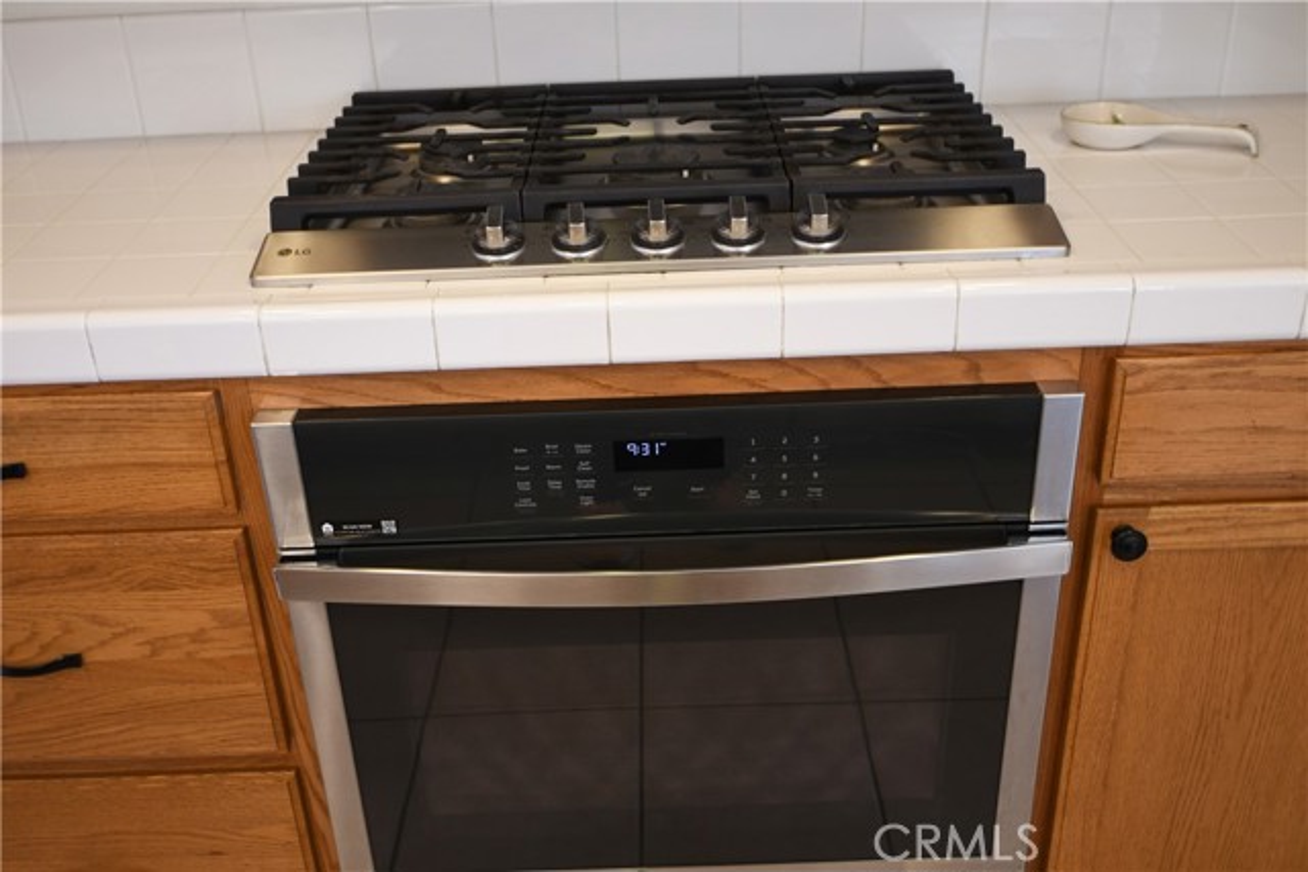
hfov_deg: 53.1
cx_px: 654
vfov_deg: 36.9
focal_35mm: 36
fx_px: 1308
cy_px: 436
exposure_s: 1/30
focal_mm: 24
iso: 800
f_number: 4.5
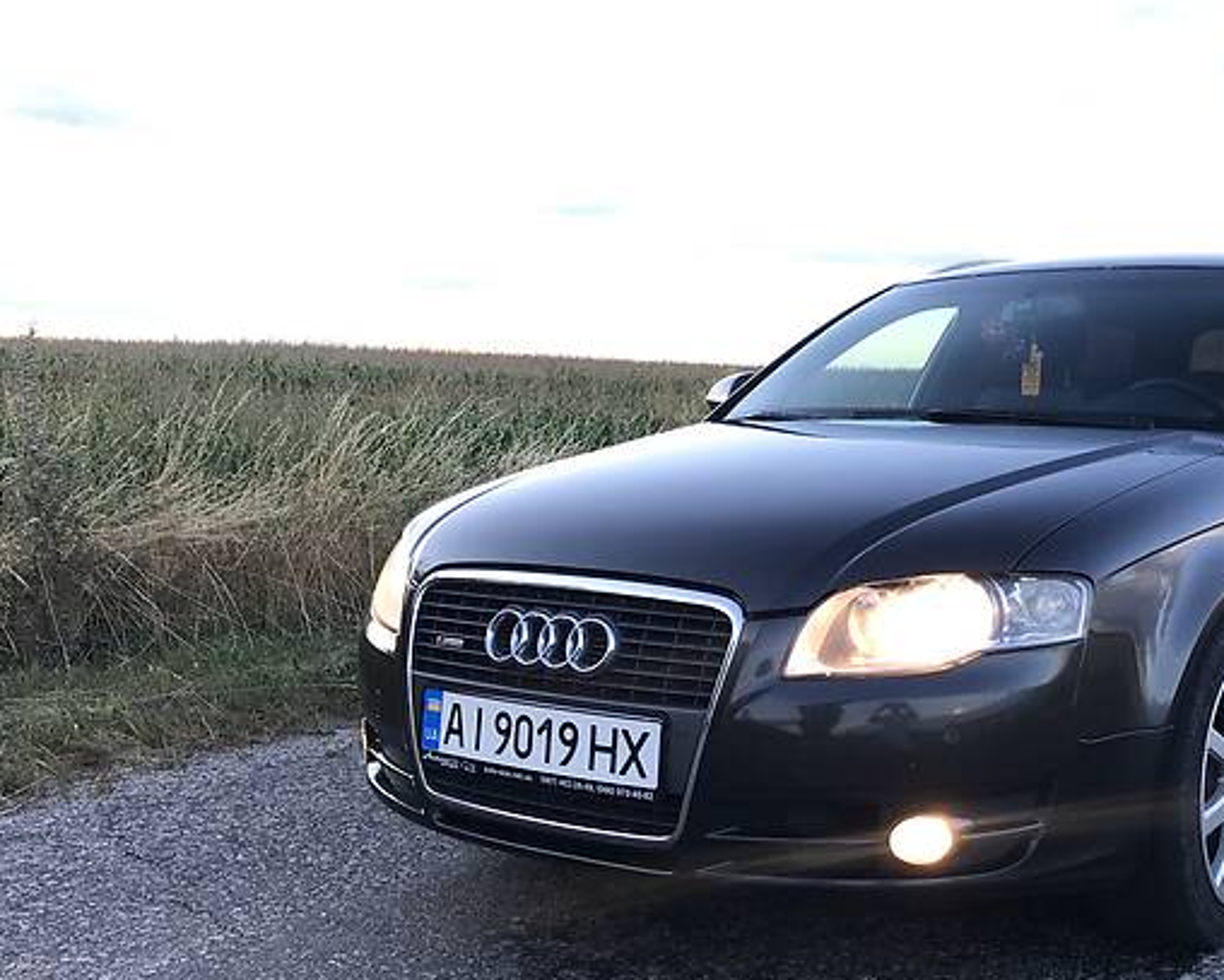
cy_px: 561
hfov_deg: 42.0
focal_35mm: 43
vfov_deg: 34.9
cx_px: 865
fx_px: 1559
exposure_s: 1/100
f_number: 1.8
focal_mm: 4
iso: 25
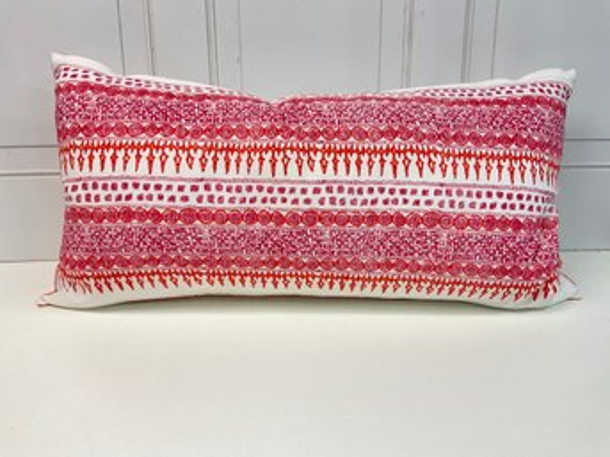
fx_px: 511
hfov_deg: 61.7
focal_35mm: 29
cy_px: 228
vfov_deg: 48.2
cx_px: 305
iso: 40
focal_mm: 3
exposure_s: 1/60
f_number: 1.8
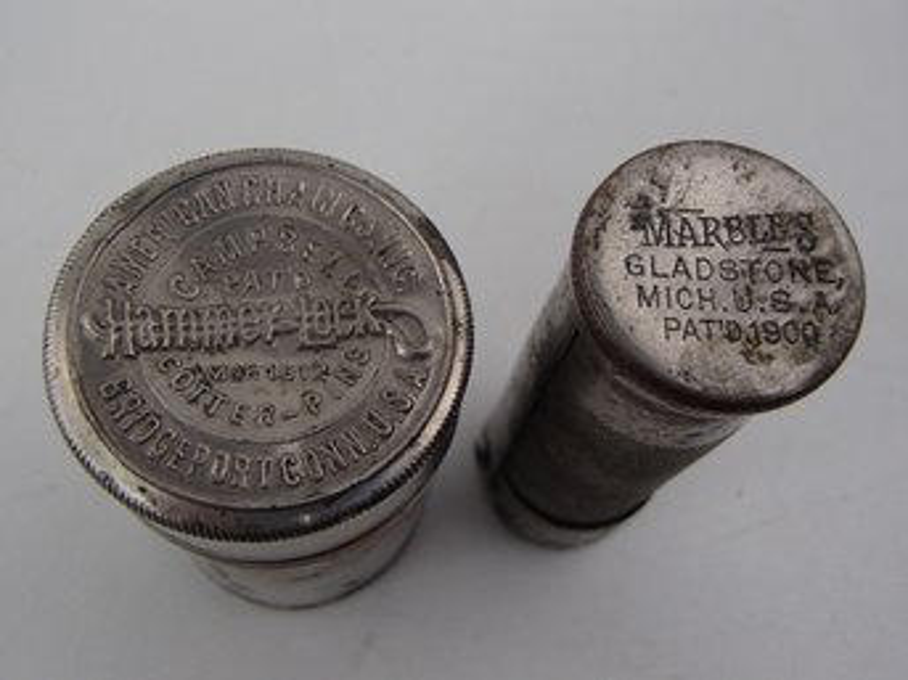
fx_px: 970
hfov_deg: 50.2
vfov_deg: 38.6
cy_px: 340
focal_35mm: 37
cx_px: 454
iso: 125
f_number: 4.7
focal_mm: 6.64
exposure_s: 1/160
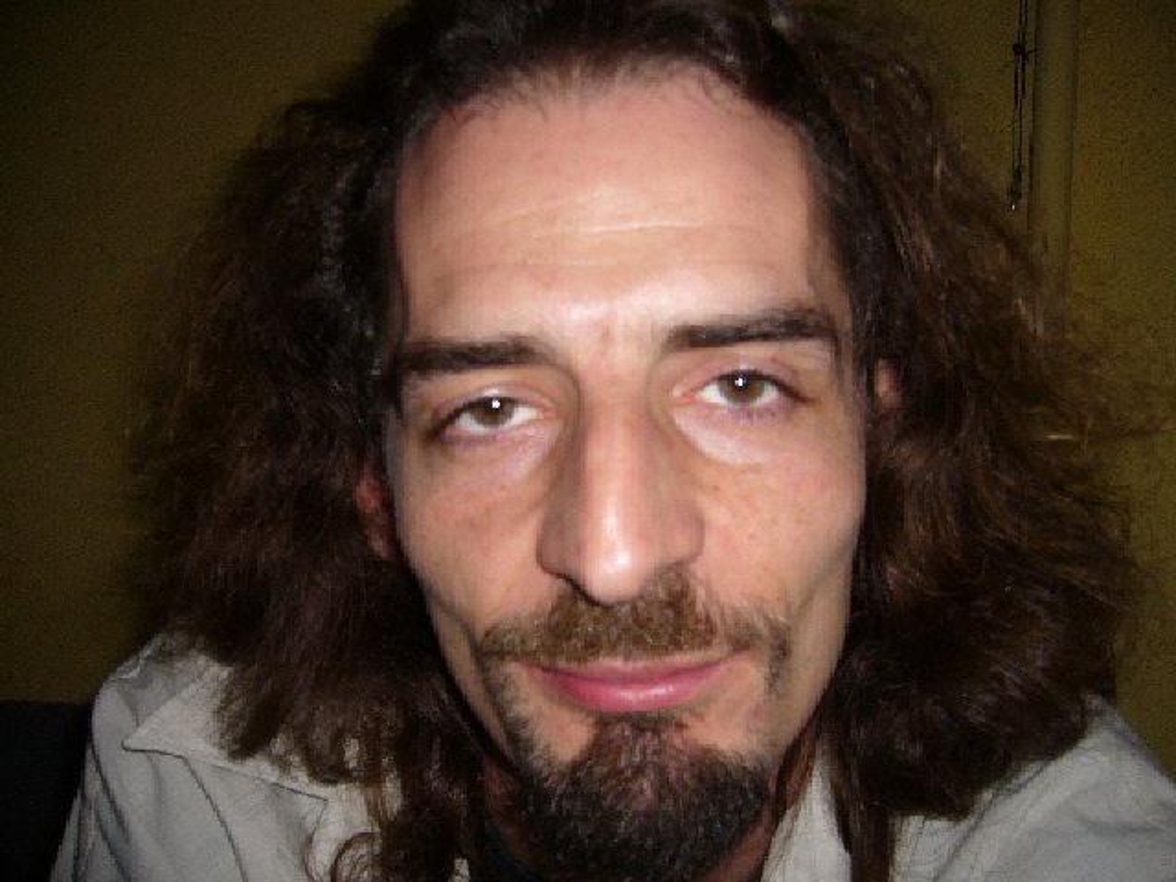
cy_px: 441
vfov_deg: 40.7
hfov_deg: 52.6
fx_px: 1189
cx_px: 588
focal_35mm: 35
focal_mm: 5.8
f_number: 2.8
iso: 100
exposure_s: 1/60
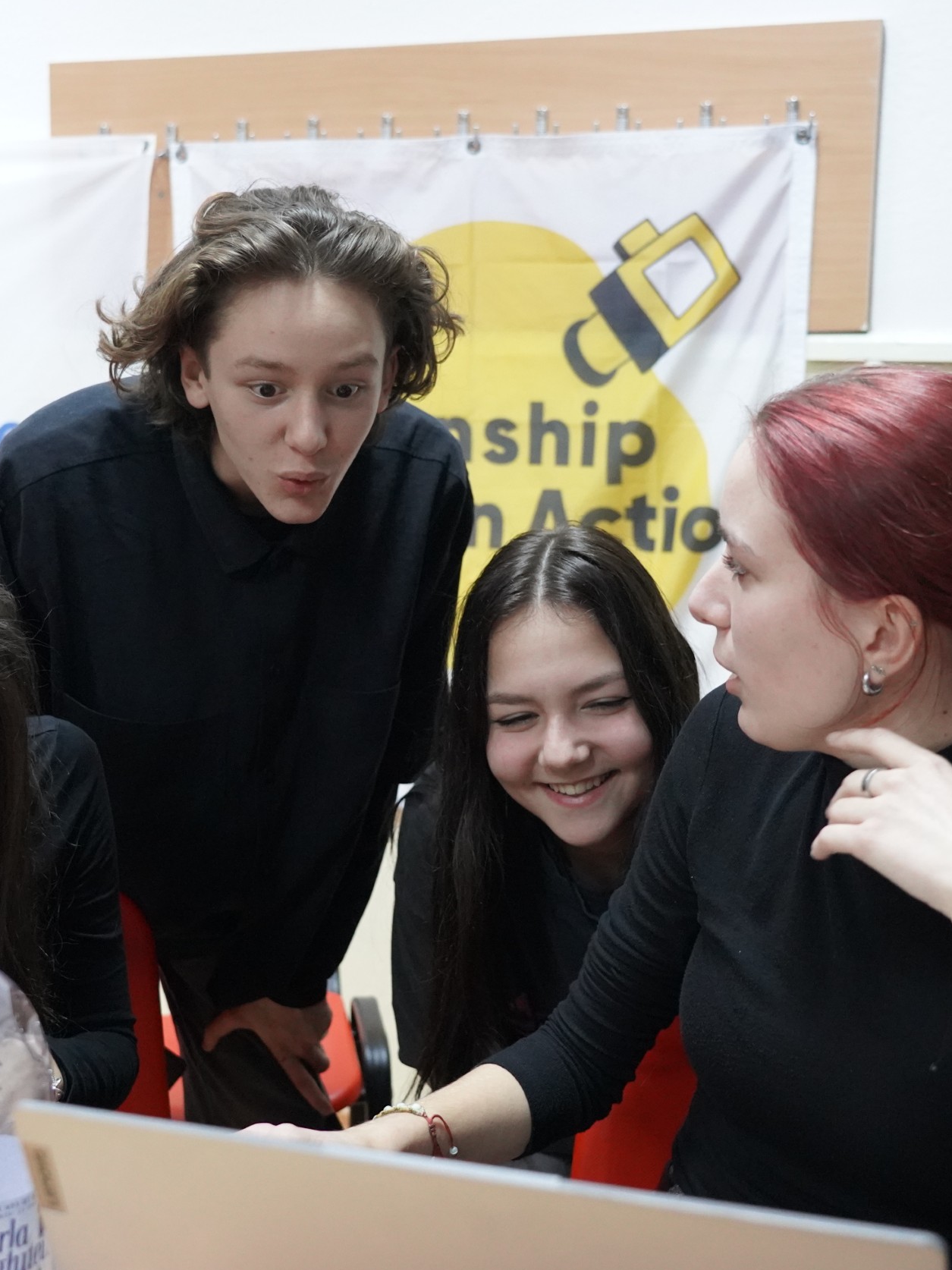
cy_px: 641
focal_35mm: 50
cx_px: 461
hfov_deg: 29.1
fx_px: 1834
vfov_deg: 38.2
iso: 8000
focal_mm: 34
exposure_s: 1/160
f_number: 4
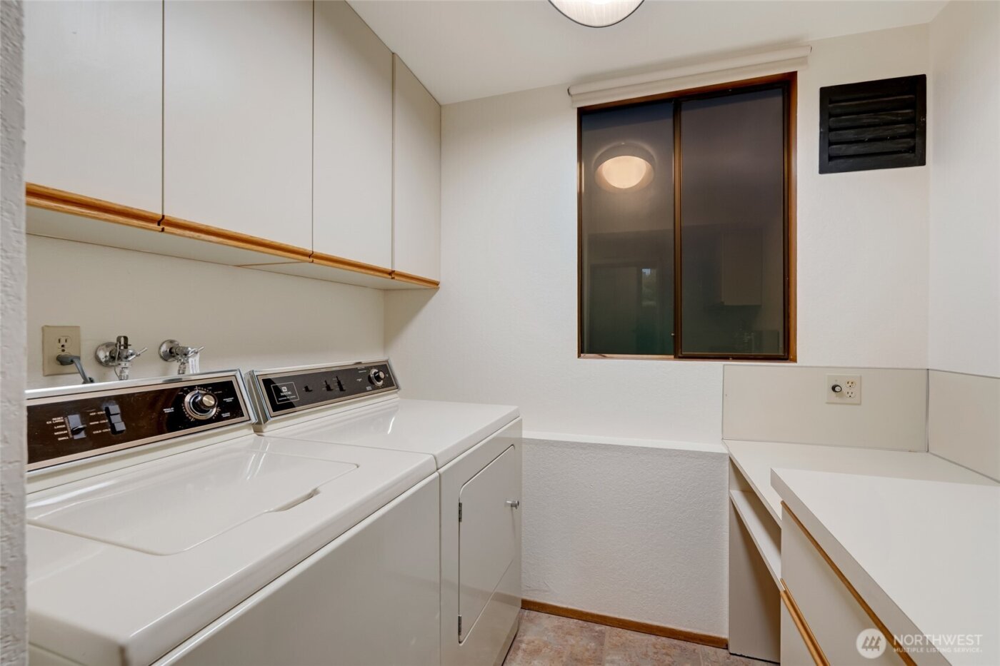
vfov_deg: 73.7
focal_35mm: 16
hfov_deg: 96.7
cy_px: 333
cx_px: 500
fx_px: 444
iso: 400
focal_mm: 16
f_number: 9
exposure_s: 1/320
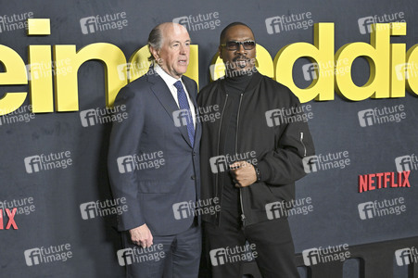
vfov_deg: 28.6
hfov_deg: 41.9
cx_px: 209
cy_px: 139
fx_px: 545
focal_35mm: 47
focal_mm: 47
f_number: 5.6
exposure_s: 1/320
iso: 2500
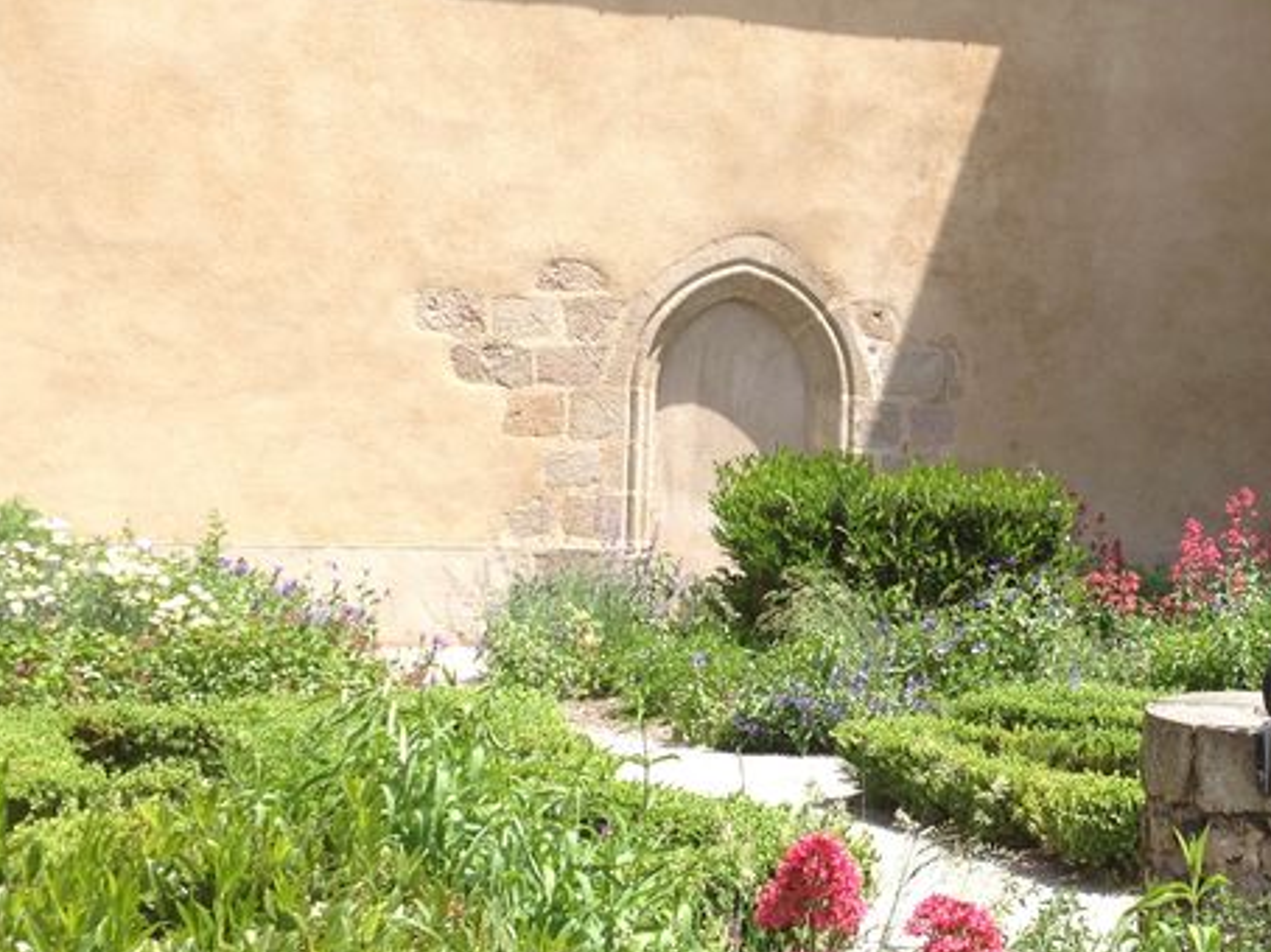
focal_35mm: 79
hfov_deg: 24.2
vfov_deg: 18.6
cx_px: 1092
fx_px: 2899
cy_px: 512
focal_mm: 4.28
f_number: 2.4
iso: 50
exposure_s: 1/863
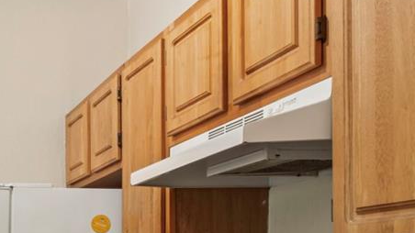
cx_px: -163
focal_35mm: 63
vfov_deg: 18.4
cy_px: 256
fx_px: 693
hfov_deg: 26.6
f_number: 8
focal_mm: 11.1
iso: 320
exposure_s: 1.5
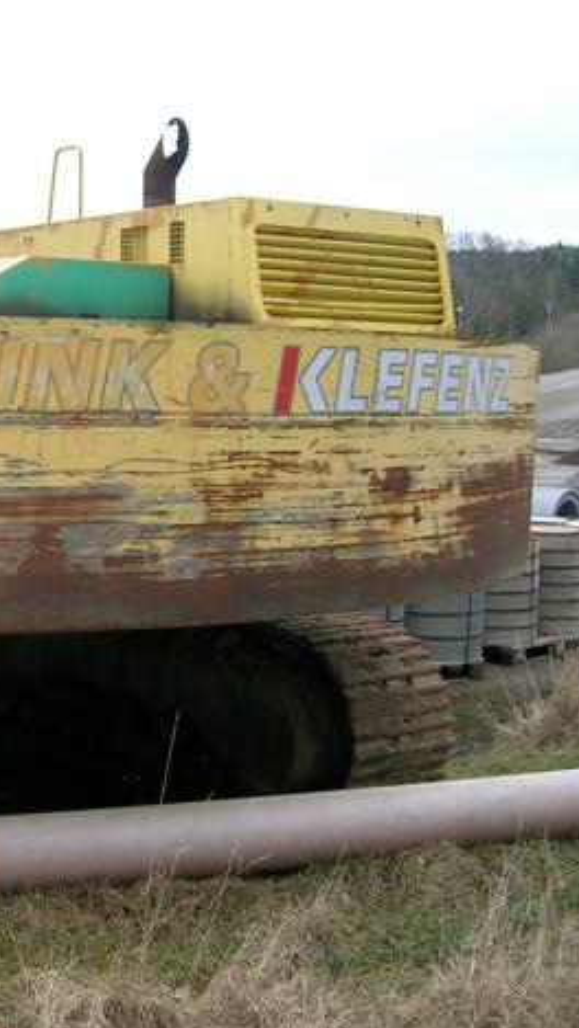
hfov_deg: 21.9
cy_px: 524
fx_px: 1419
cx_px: -53
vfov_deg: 39.9
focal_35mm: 52
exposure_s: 1/149
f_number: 2.8
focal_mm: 5.4
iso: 50
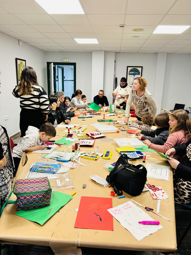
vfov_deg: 67.3
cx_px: 96
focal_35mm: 26
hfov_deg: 53.1
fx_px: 191
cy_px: 128
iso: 64
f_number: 1.5
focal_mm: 5.7
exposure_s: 1/50
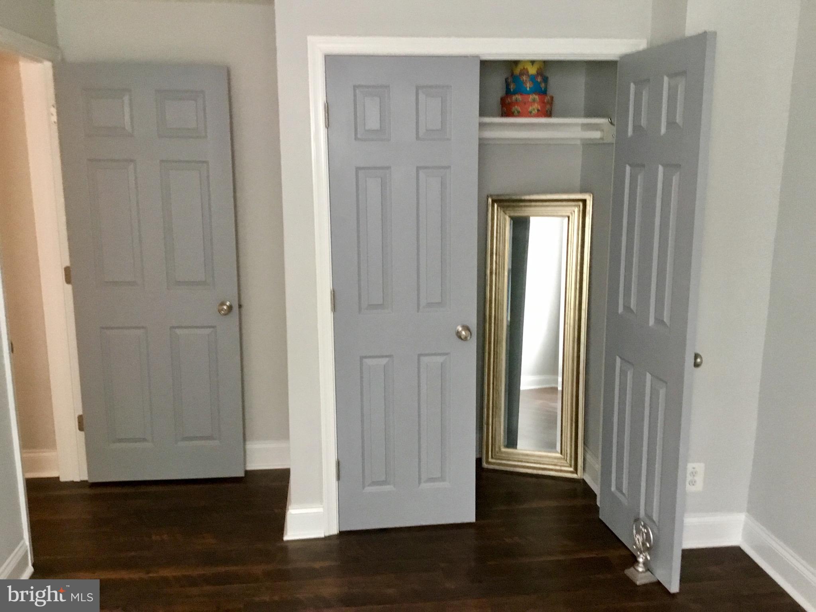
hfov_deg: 58.4
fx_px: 731
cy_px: 306
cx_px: 408
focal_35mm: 31
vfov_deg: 45.4
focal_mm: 3.3
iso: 200
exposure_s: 1/24
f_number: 2.4
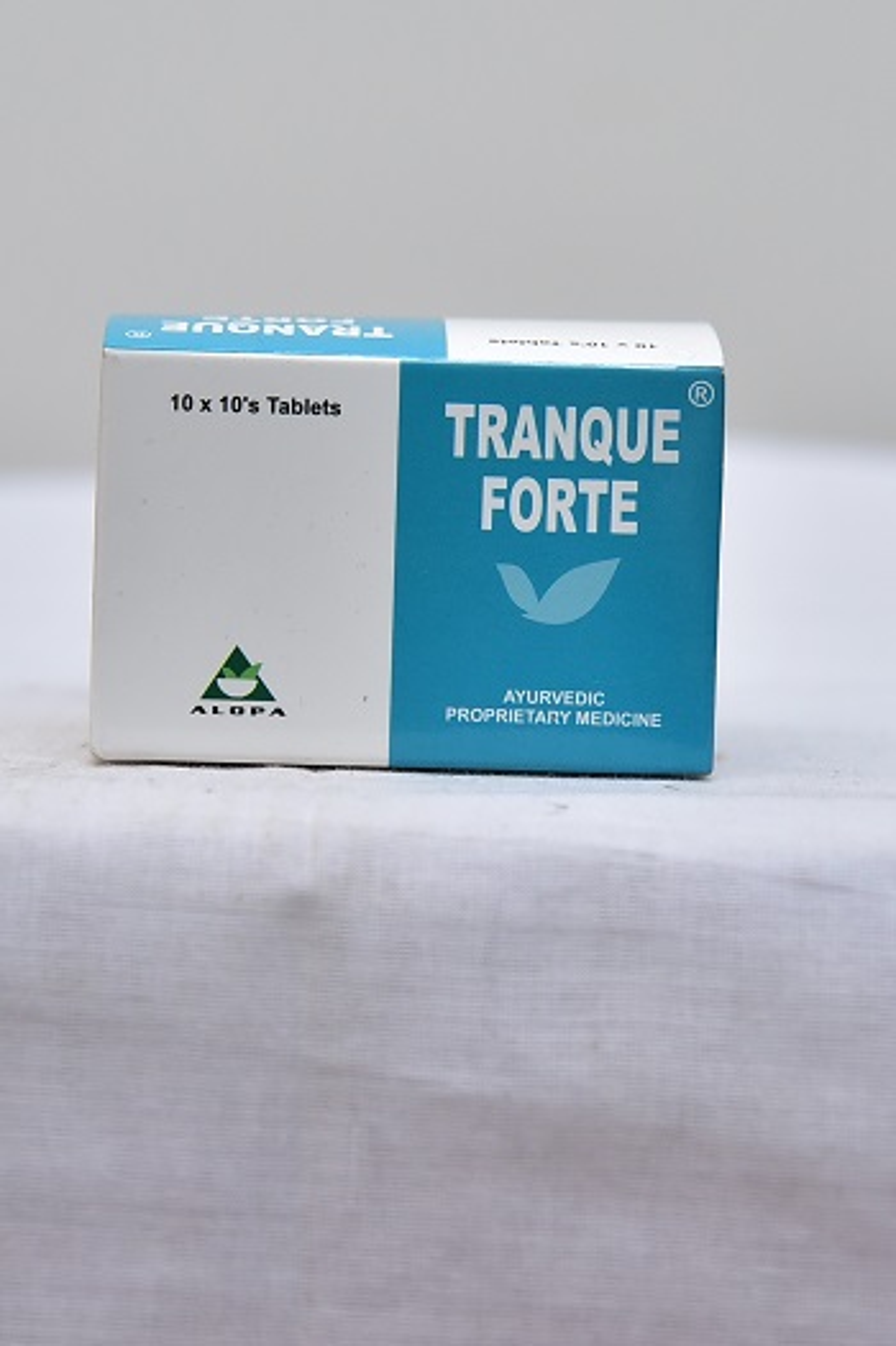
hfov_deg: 15.9
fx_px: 3215
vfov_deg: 23.7
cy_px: 673
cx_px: 448
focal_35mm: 86
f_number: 4.5
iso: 1600
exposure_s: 1/125
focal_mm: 86
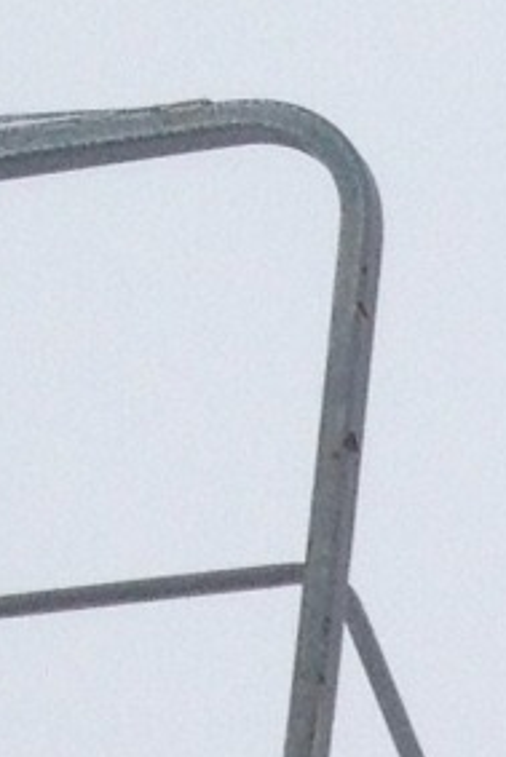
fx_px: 5538
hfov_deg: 5.0
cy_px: 1918
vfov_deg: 7.3
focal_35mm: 263
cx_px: 1553
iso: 50
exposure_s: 1/1022
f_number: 2.4
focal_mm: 4.28
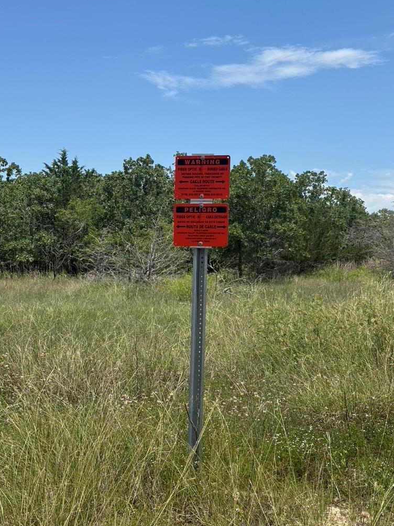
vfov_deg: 38.9
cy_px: 261
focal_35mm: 49
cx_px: 197
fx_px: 744
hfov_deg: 29.7
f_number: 1.78
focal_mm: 6.76
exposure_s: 1/4310
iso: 64
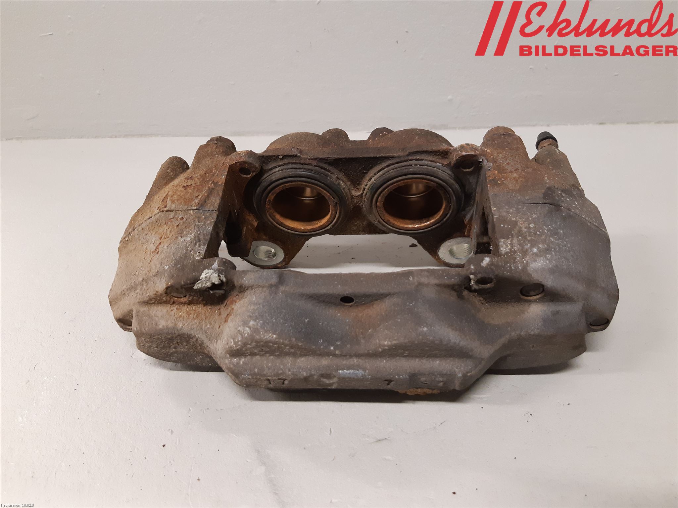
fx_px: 509
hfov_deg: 67.3
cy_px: 254
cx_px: 339
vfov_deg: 53.1
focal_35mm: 26
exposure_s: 1/50
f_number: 1.7
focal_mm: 3.93
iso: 200
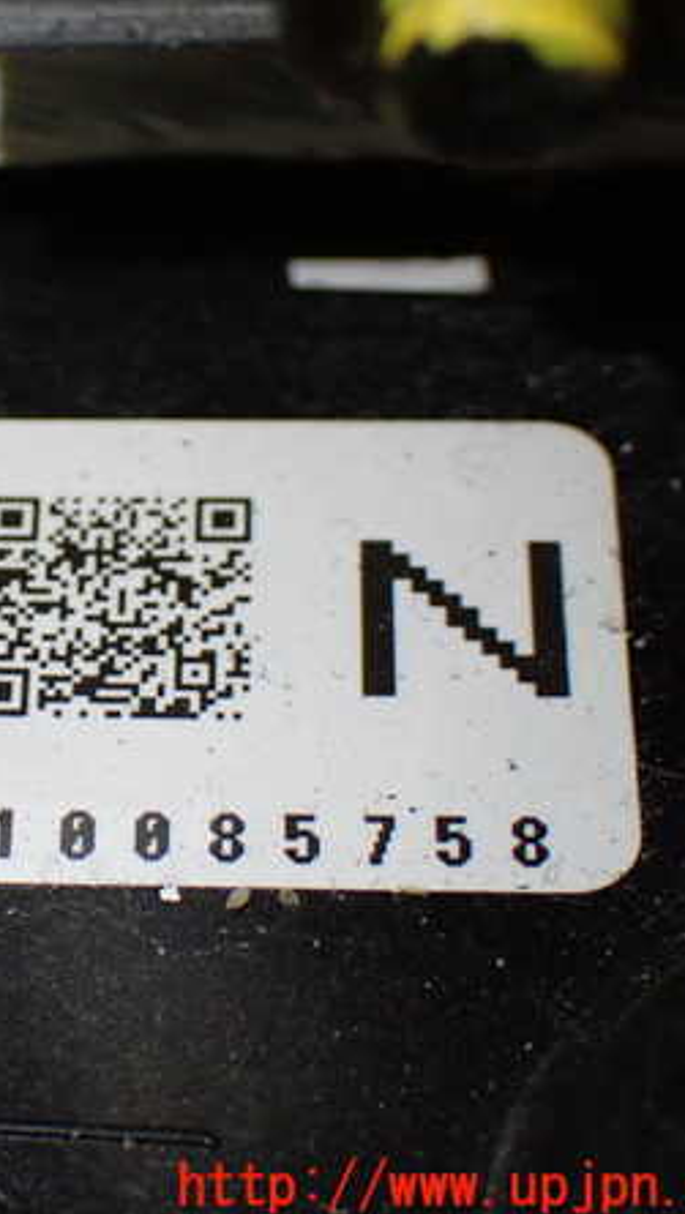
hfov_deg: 13.1
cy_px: 608
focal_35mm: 91
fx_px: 2932
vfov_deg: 23.4
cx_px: -25
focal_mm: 11.09
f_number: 3.6
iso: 800
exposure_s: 1/200
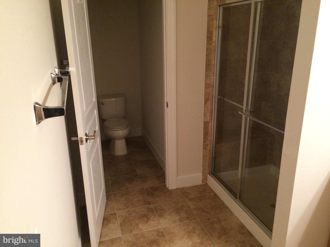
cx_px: 165
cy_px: 124
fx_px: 276
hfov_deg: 61.7
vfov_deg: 48.2
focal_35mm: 29
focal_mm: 4.15
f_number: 2.2
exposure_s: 1/30
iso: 160
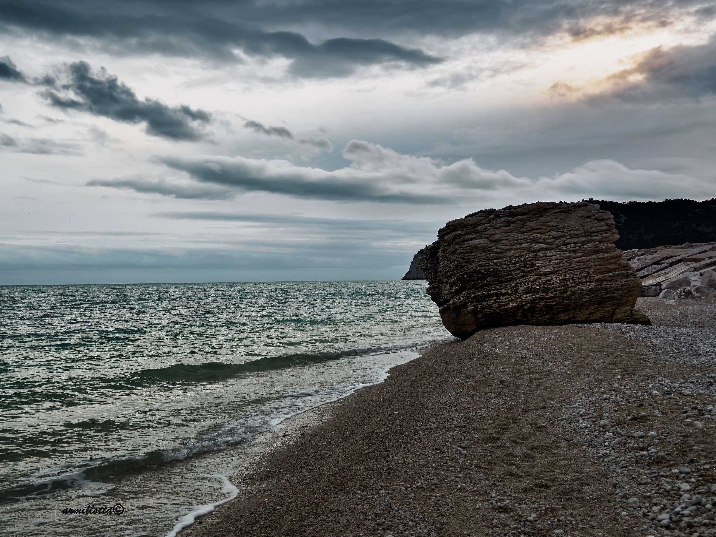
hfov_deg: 49.0
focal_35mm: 38
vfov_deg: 37.7
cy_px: 268
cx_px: 358
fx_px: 786
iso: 200
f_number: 7.1
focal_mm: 19
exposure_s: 1/250
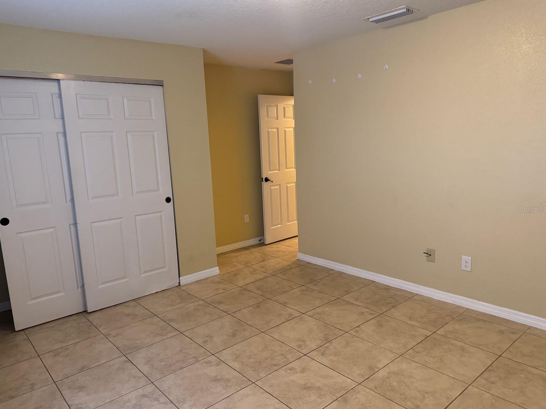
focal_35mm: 25
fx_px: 394
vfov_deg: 54.9
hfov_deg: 69.4
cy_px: 209
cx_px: 269
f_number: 1.78
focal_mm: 6.76
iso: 500
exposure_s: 1/60
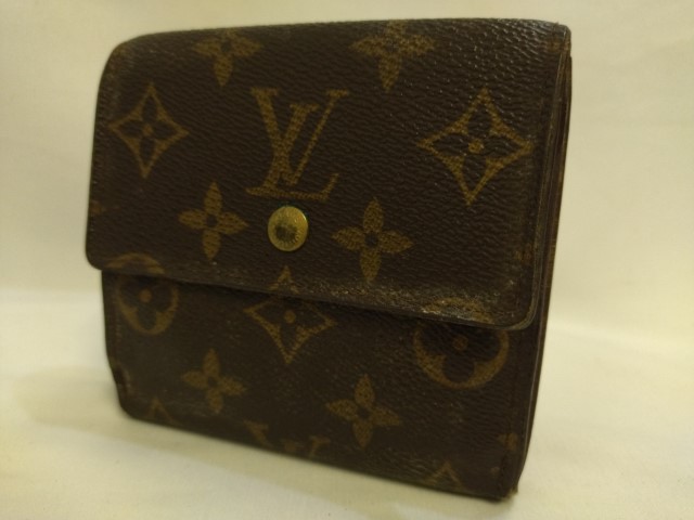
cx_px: 347
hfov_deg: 65.3
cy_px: 260
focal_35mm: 27
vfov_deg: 51.4
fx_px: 541
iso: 400
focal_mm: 4.74
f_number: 1.79
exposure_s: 1/100
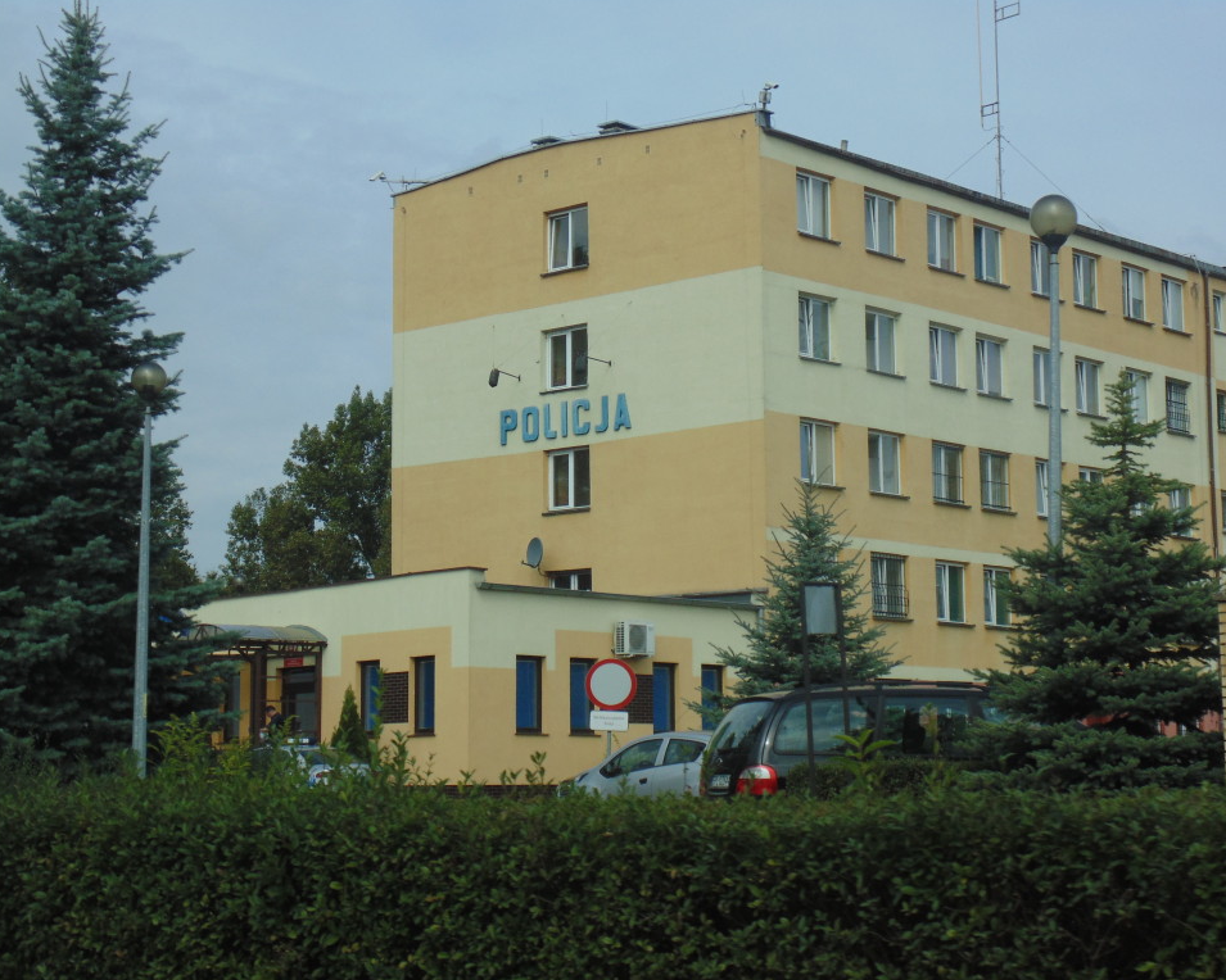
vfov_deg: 22.5
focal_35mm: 68
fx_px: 2467
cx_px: 651
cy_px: 489
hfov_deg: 27.9
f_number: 4.1
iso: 80
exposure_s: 1/800
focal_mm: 11.7
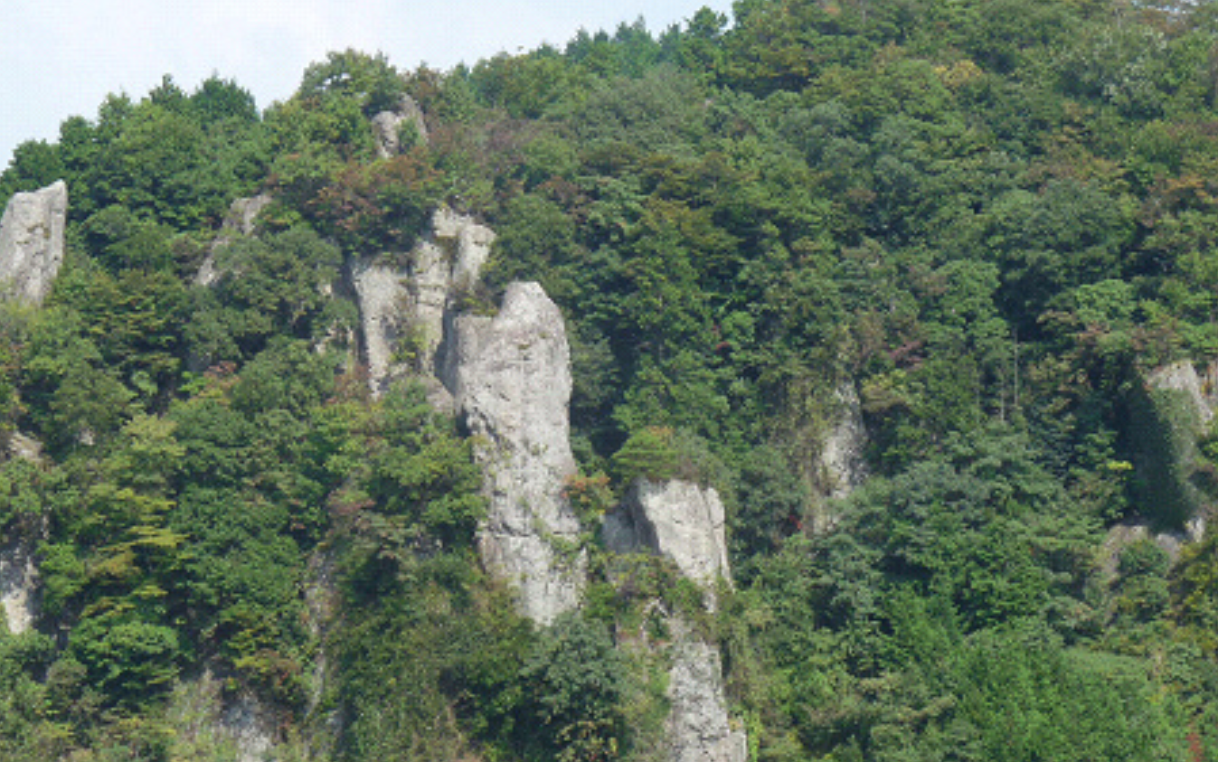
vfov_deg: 9.4
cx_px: 734
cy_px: 370
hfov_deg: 15.0
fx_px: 4616
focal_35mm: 139
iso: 100
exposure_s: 1/320
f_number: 5.6
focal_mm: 18
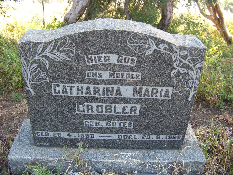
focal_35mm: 36
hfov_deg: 51.4
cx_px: 116
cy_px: 88
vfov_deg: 39.7
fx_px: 242
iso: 64
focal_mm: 5.85
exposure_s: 1/50
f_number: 2.8
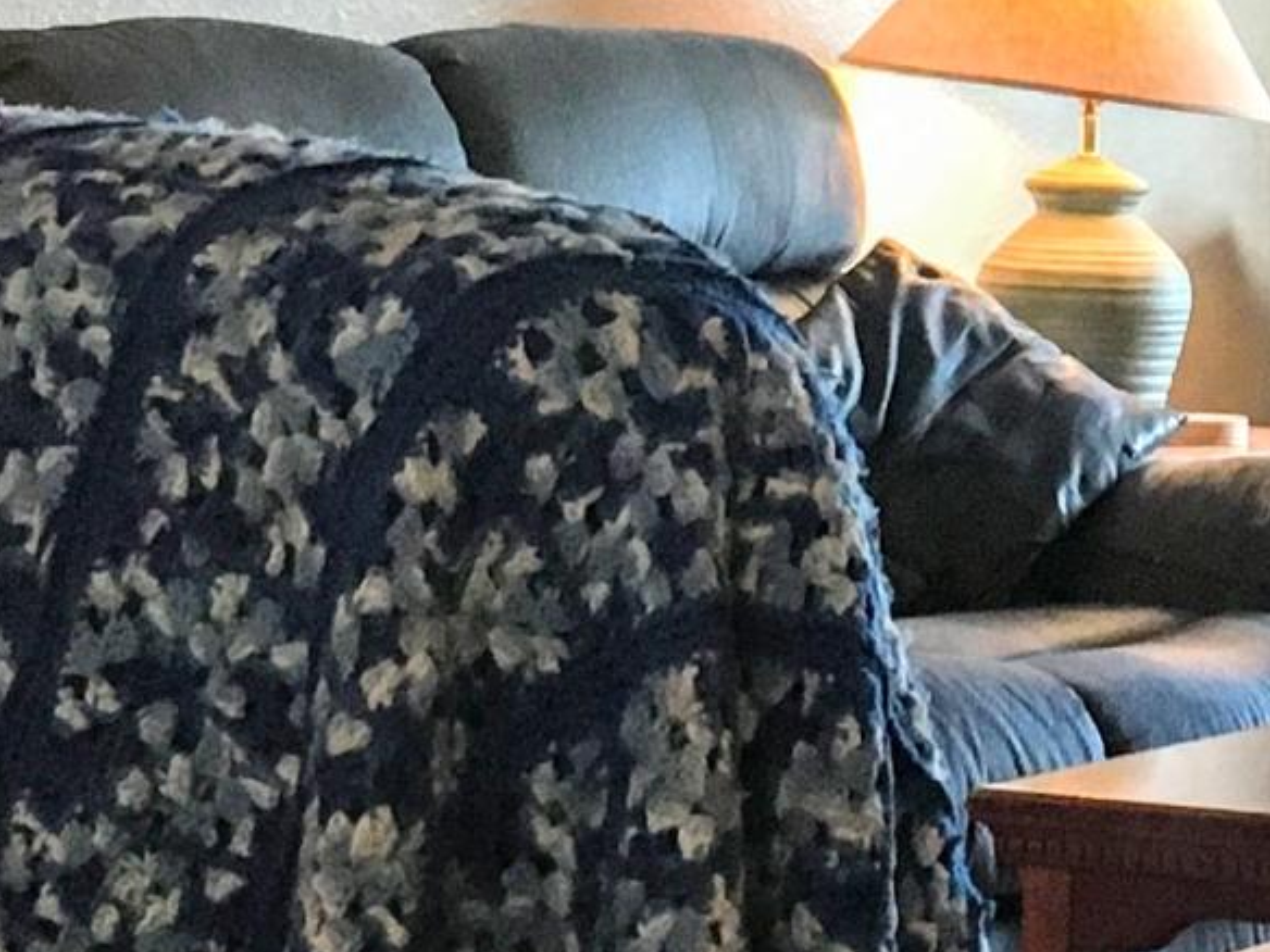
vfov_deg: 9.8
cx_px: 1614
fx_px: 5467
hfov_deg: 12.8
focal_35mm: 149
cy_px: -237
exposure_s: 1/30
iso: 100
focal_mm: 4.15
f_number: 2.2
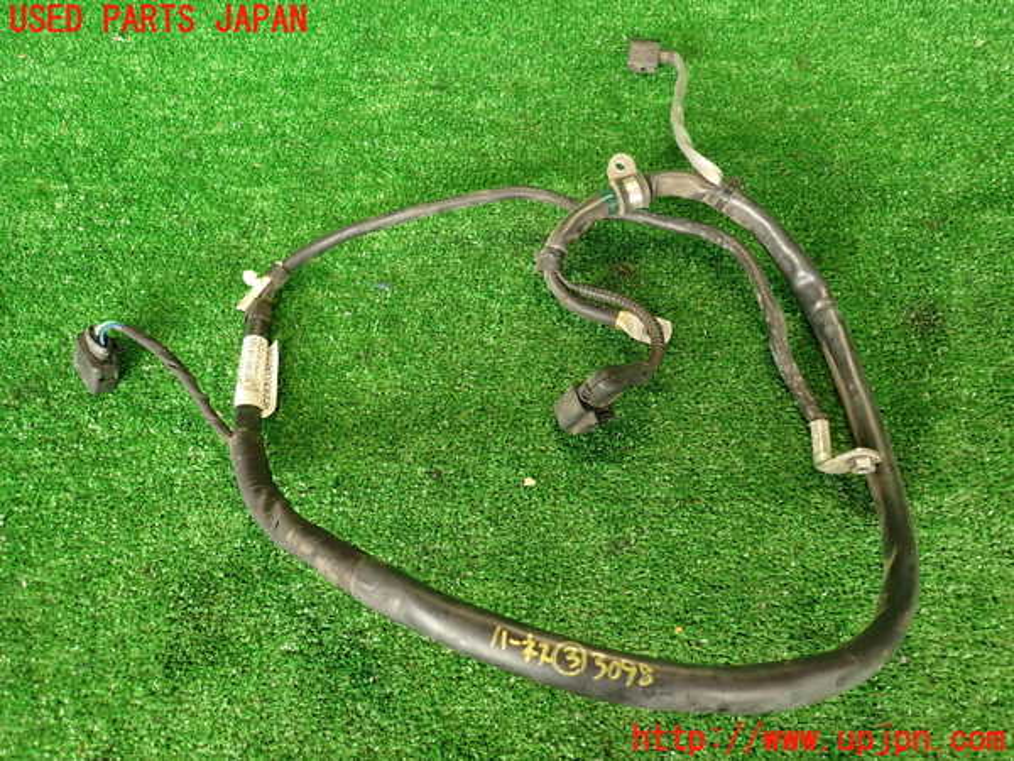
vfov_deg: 54.9
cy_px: 380
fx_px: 732
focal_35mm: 25
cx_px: 507
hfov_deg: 69.4
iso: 200
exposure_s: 1/50
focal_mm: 4.5
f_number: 2
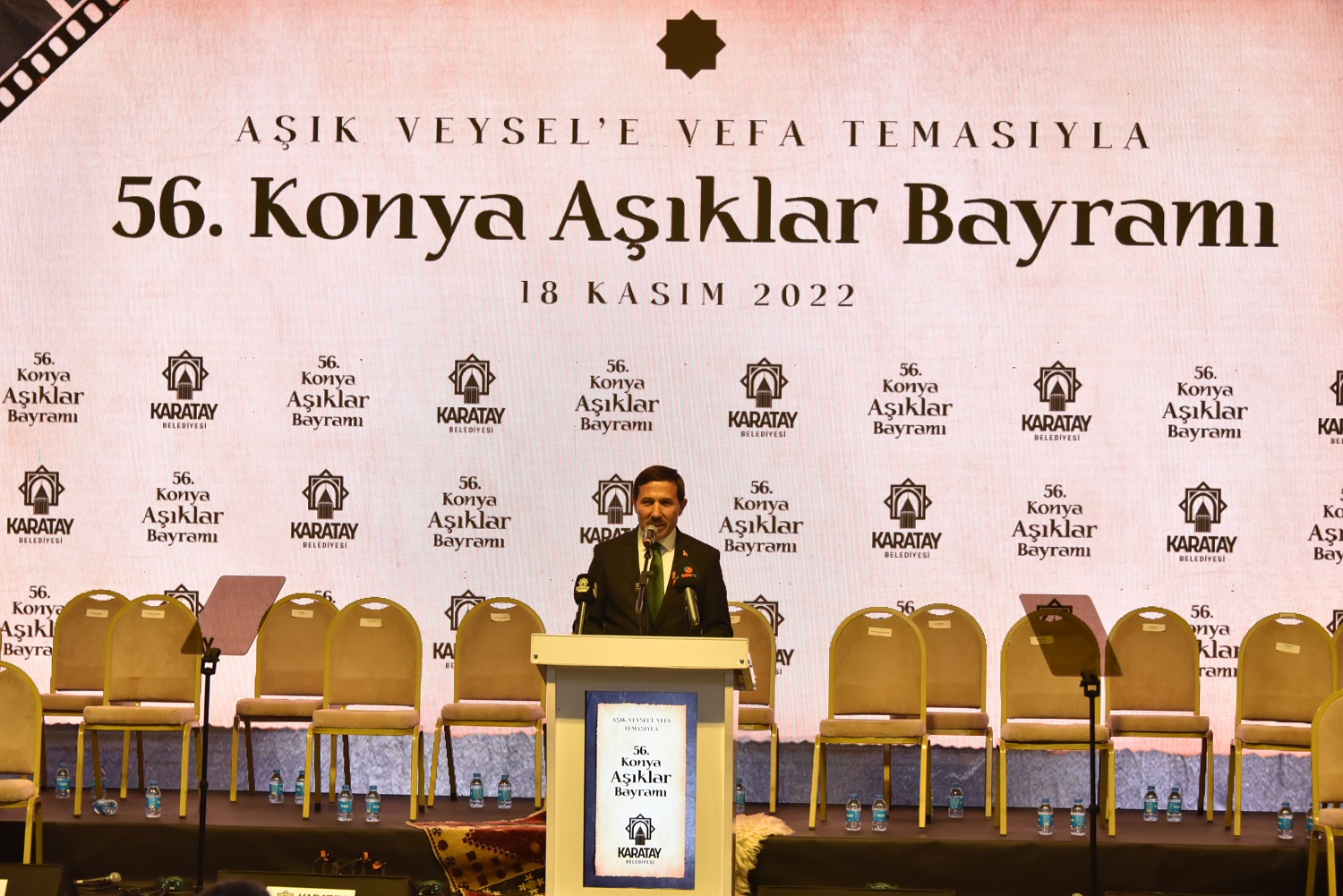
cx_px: 672
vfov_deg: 14.9
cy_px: 448
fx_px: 3433
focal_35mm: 92
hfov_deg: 22.1
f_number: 6.3
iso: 2000
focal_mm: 92
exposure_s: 1/125
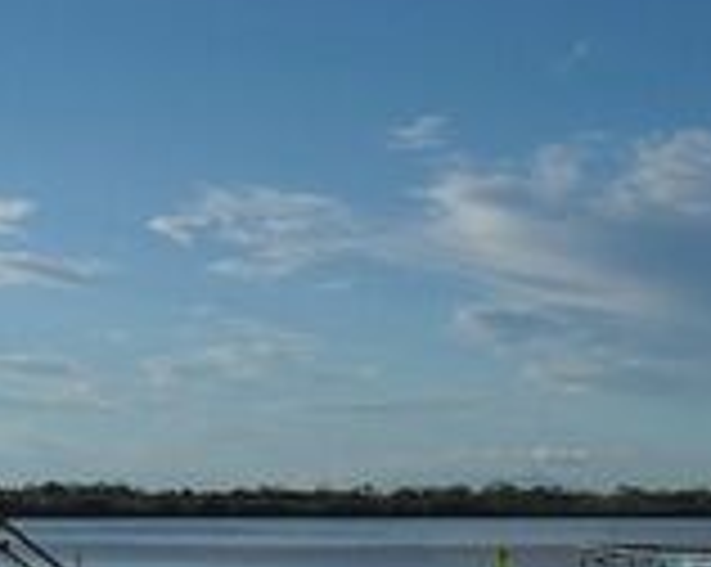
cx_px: 243
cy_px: 459
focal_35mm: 94
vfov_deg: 16.2
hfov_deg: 20.3
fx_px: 1976
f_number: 8.3
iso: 80
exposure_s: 1/350
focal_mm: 6.3
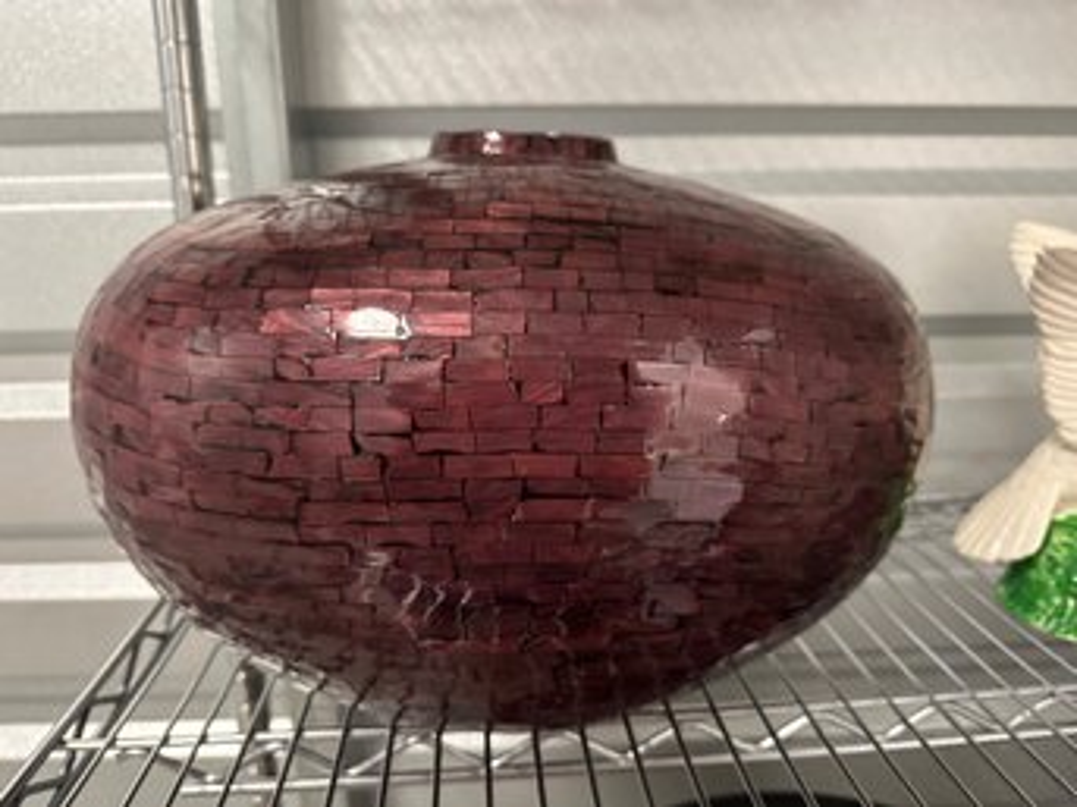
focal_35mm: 24
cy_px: 404
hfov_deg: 71.6
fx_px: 746
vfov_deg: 56.8
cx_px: 538
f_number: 1.78
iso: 800
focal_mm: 6.86
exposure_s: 1/40
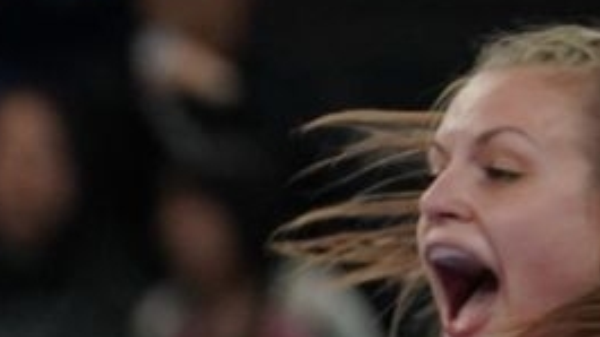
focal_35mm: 1294
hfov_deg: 1.7
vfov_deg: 0.9
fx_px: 20585
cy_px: 785
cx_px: -623
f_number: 2.8
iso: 1600
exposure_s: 1/1000
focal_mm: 182
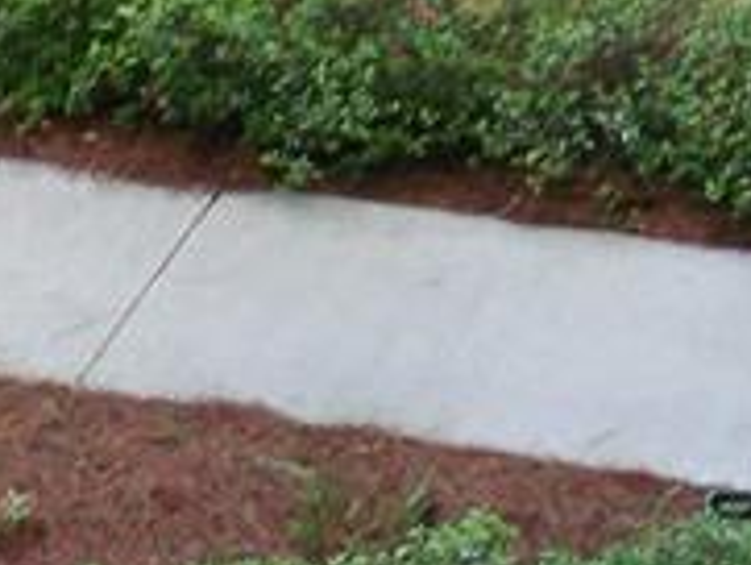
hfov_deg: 10.0
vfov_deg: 7.5
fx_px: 4298
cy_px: 324
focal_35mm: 198
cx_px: 174
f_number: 3.1
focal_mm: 6.3
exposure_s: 1/160
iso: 80
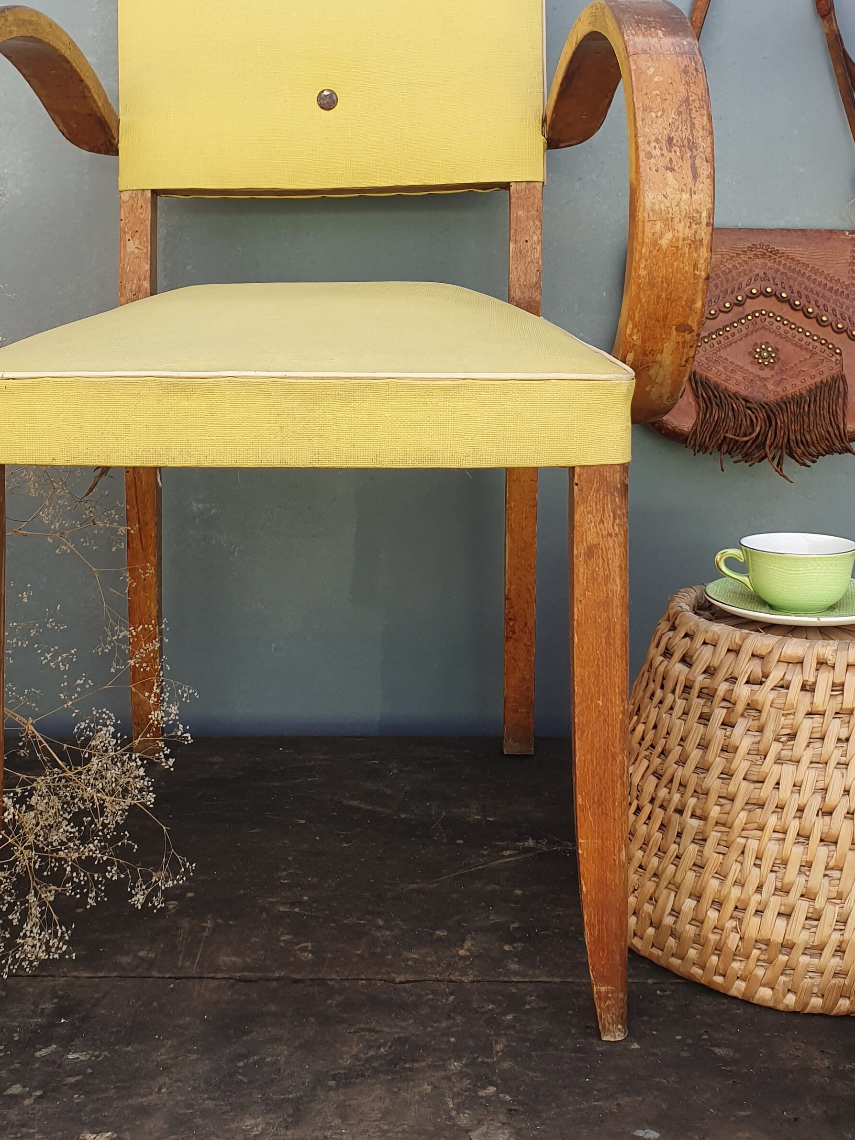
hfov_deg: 32.9
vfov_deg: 42.3
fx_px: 1449
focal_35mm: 44
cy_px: 365
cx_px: 422
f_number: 2.4
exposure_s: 1/304
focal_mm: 4.32
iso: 50
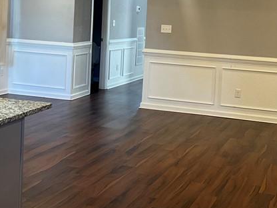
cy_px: 41
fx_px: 512
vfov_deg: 22.6
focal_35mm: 64
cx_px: 168
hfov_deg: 30.2
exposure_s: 1/60
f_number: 1.6
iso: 200
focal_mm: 5.1
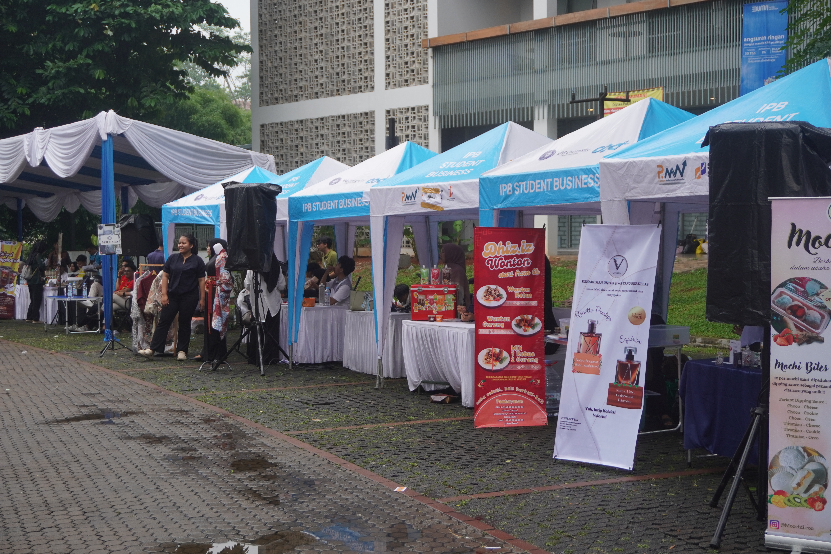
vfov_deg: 28.9
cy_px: 277
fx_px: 1073
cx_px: 416
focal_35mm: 46
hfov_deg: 42.3
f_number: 5
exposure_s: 1/160
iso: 200
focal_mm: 31
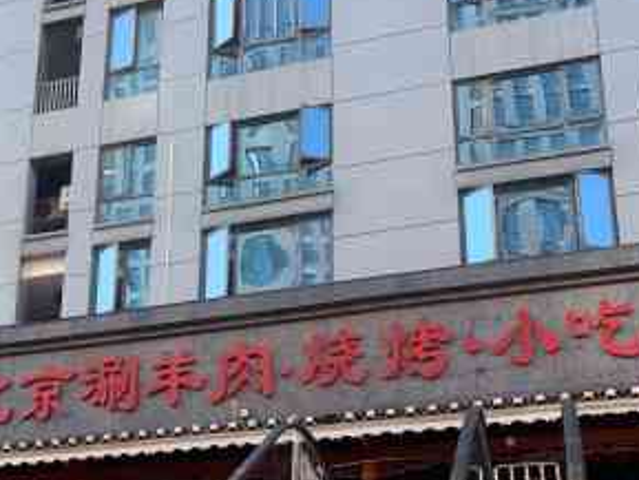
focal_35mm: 63
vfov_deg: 22.4
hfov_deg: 29.8
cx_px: 99
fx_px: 1163
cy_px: 477
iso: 25
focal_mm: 4.25
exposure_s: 1/144
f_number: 1.8
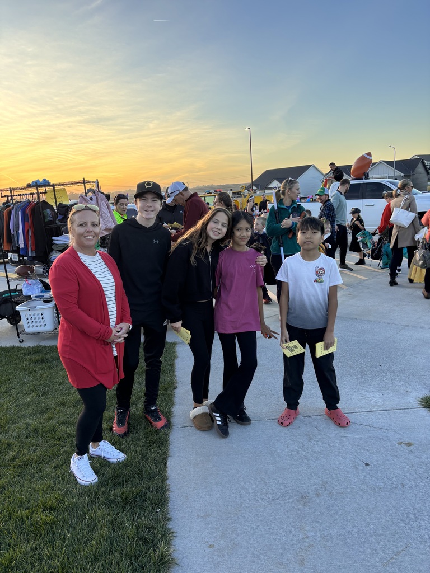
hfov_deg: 53.1
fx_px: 431
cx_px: 215
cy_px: 286
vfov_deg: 67.3
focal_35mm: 26
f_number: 1.6
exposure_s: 1/146
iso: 64
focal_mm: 5.96
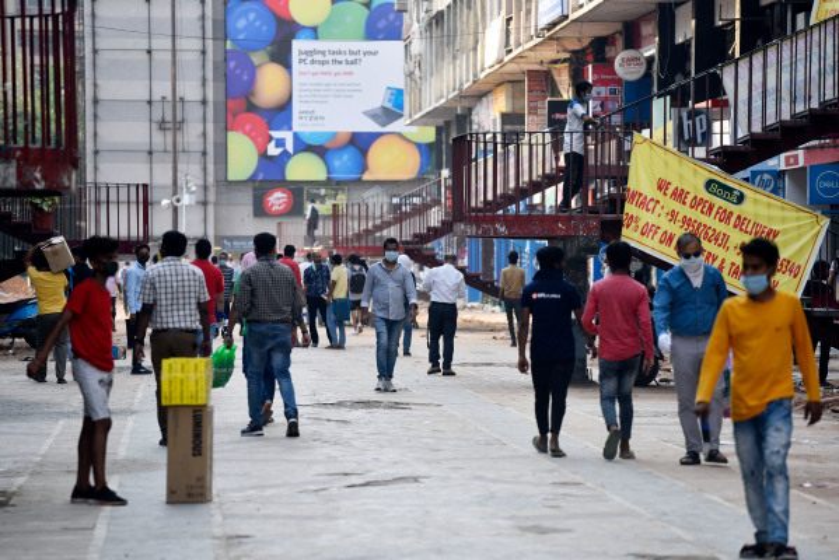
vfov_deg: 8.3
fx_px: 3847
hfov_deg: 12.4
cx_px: 420
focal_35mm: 165
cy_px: 280
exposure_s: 1/1000
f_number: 4.5
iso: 400
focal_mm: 165
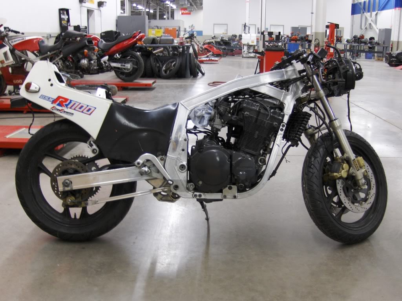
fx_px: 406
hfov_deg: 52.6
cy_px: 150
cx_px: 201
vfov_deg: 40.7
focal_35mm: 35
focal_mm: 7.5
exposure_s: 1/12.5
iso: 200
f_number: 2.8
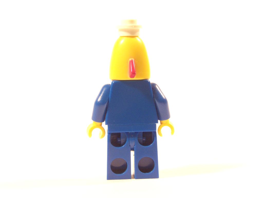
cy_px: 99
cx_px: 132
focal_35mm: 82
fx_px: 623
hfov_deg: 23.8
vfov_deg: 18.0
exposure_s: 1/20
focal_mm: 13.7
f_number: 3.6
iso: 200
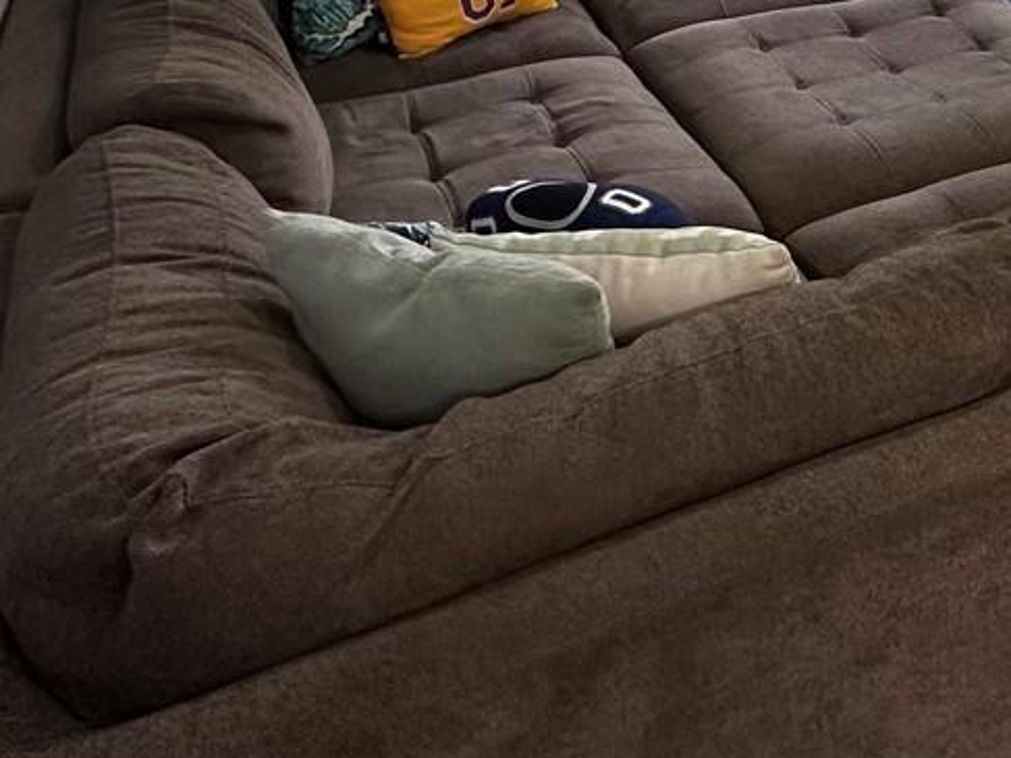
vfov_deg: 27.5
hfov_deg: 35.3
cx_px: 1113
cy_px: -166
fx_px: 1343
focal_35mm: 46
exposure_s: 1/60
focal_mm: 2.22
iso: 250
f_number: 2.2
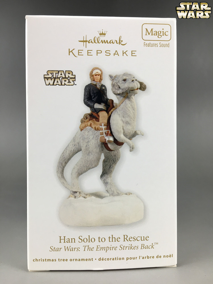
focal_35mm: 29
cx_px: 106
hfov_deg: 48.2
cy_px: 142
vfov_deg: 61.7
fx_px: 238
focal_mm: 4.15
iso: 25
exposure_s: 1/33
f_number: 2.2
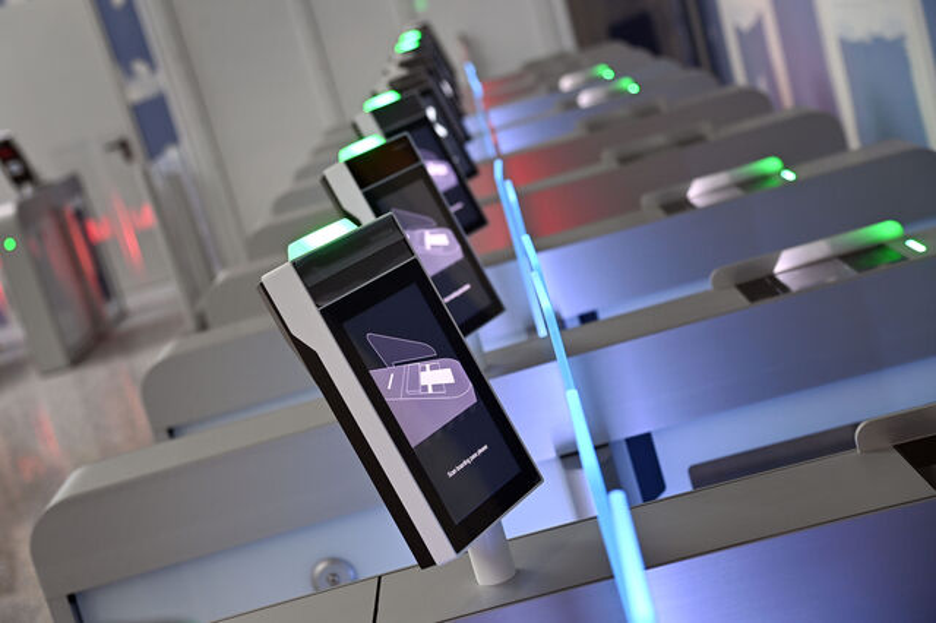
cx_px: 468
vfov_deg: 23.4
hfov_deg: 34.5
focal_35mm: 58
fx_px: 1507
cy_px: 312
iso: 320
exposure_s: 1/50
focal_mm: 58
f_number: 4
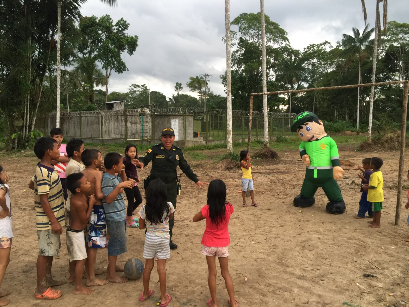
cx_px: 204
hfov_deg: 61.7
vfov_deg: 48.2
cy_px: 154
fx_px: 343
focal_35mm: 29
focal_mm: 4.15
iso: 32
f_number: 2.2
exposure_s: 1/15
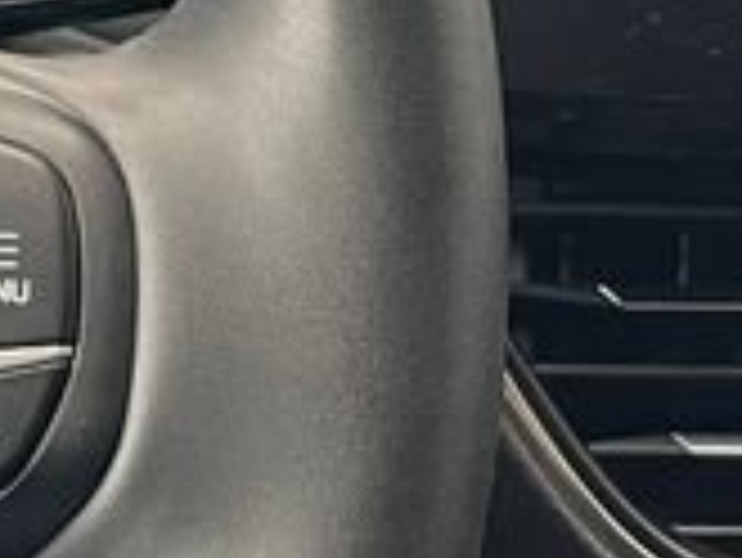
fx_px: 3454
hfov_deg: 10.9
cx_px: -886
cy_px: 342
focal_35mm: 161
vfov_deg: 9.2
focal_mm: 5.1
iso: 250
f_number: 1.6
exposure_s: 1/60
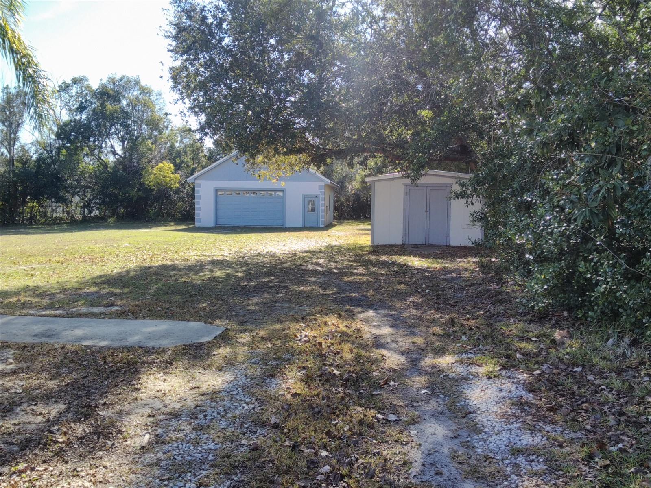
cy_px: 244
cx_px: 326
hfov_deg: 63.4
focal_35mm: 28
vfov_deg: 49.7
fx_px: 527
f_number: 2.65
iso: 50
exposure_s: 1/362
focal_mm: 3.69
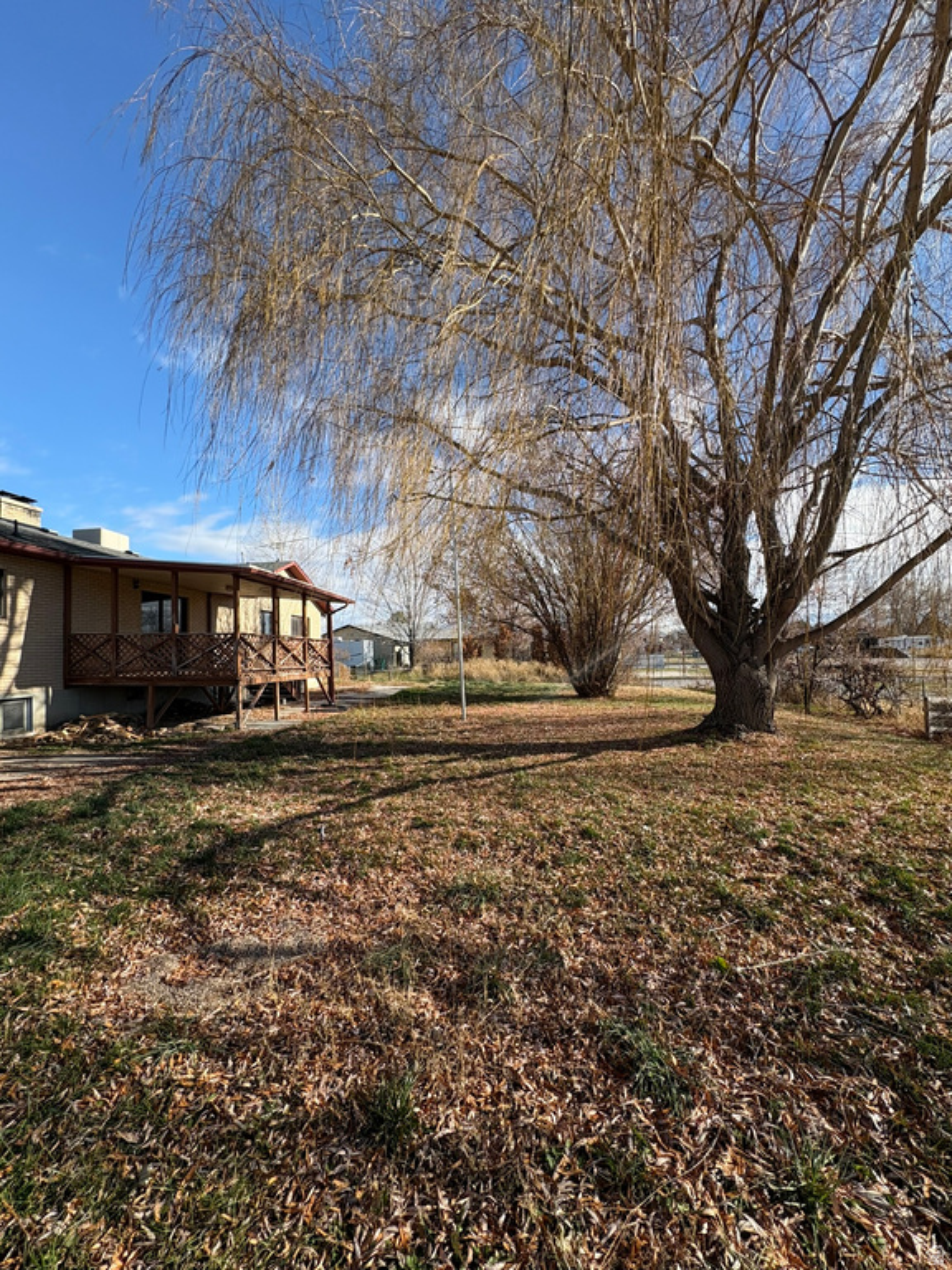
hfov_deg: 85.7
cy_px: 635
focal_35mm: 14
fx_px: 513
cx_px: 476
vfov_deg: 102.1
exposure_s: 1/1063
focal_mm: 2.22
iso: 50
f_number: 2.2
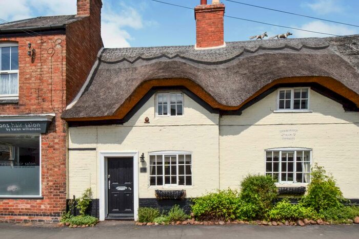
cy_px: 120
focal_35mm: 21
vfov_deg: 59.5
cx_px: 180
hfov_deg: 81.2
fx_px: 209
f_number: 25
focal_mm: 14
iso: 1000
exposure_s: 1/500
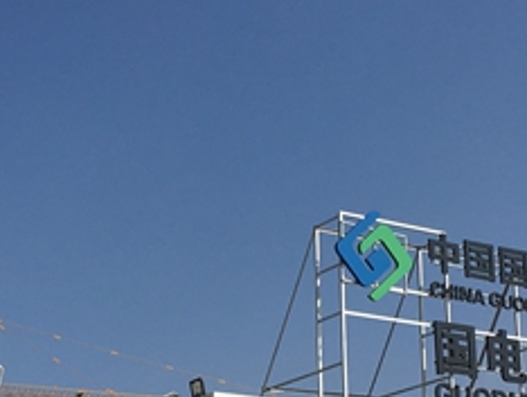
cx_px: 223
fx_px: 1417
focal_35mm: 93
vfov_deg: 15.8
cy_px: 319
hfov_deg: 21.0
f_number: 2.2
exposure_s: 1/3497
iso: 25
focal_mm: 4.15
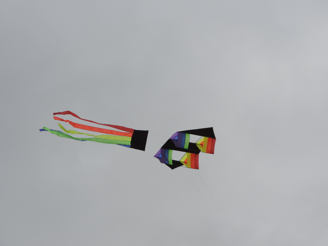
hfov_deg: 12.7
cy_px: 123
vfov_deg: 9.6
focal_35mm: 155
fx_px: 1469
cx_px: 164
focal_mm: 27.6
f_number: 4.4
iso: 80
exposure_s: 1/1000
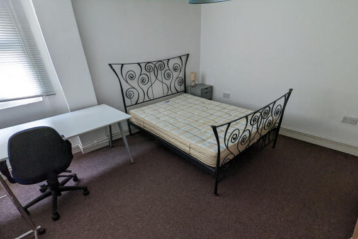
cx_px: 180
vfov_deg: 70.0
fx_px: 169
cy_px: 137
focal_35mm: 17
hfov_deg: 93.3
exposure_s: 1/32.7
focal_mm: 2.35
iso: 191
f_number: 2.2
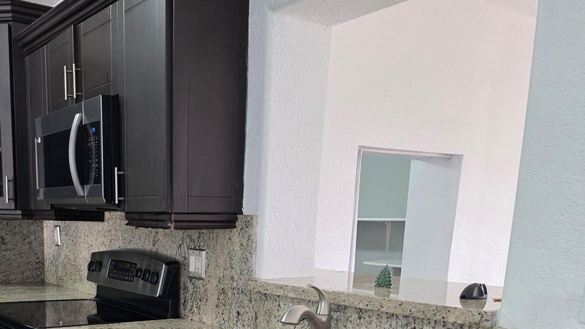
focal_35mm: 39
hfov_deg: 50.5
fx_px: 605
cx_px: 187
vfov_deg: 28.4
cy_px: 336
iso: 400
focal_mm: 6.3
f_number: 1.7
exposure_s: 1/120
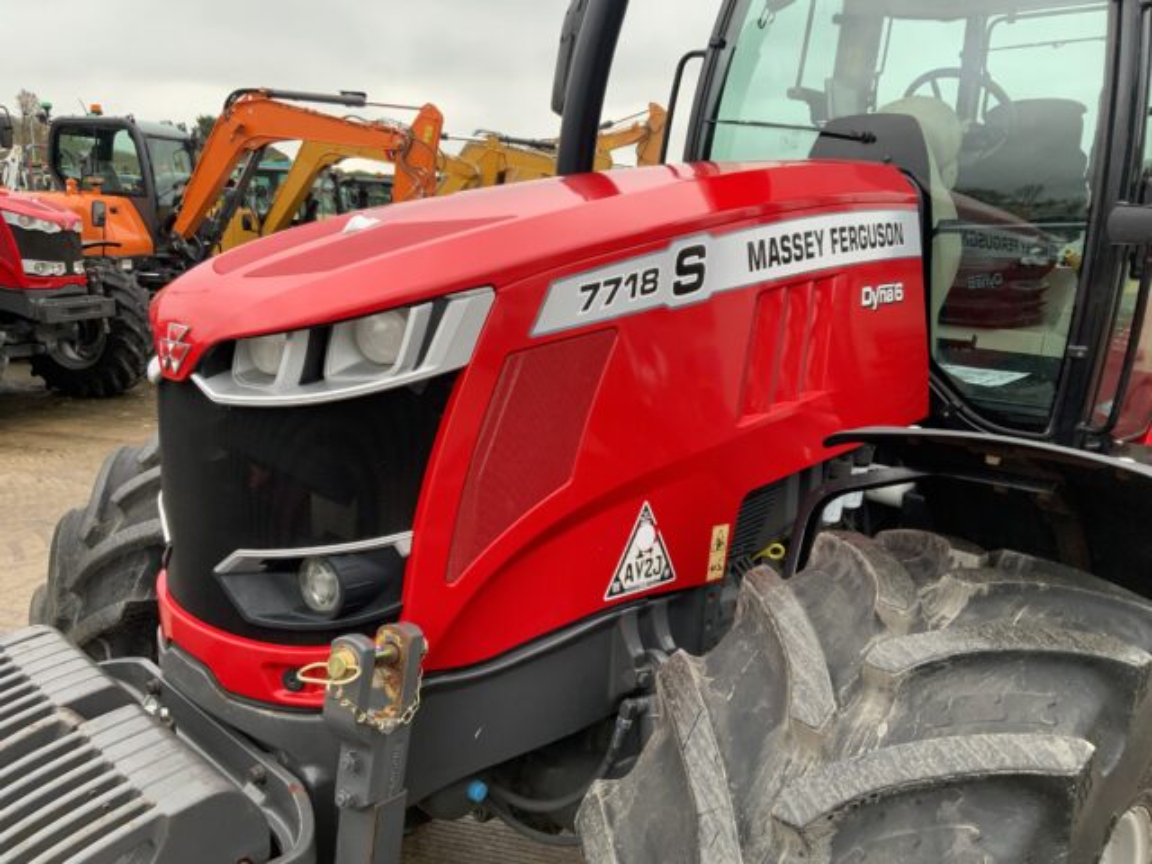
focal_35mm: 29
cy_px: 432
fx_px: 965
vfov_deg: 48.2
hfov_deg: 61.7
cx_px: 576
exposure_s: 1/122
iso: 50
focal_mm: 3
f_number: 1.8
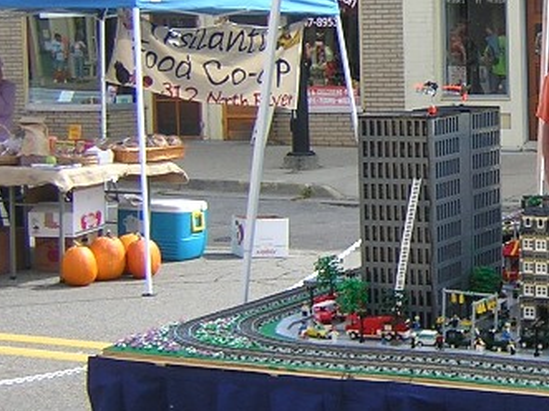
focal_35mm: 87
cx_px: 556
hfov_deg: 21.7
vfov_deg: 16.9
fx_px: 1379
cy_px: 96
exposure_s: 1/356
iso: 100
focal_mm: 4.7
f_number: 2.6
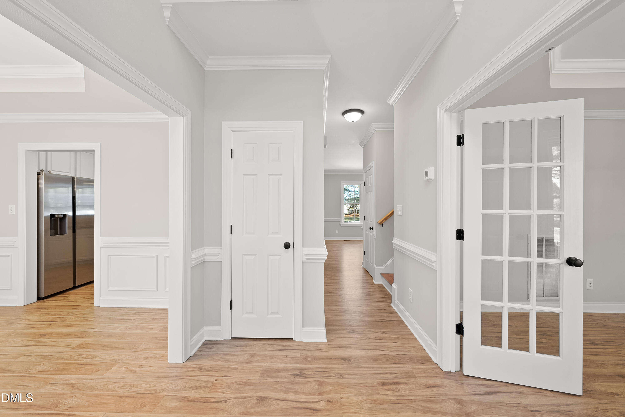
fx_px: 226
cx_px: 312
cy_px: 208
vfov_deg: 85.5
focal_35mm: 13
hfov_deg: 108.3
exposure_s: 1/8
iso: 400
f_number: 7.1
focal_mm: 13
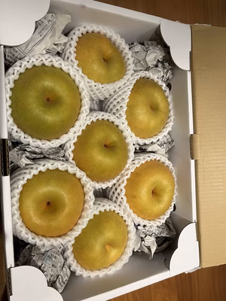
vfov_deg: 67.3
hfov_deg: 53.1
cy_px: 150
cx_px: 113
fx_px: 226
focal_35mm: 26
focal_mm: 5.1
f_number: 1.6
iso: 100
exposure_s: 1/60
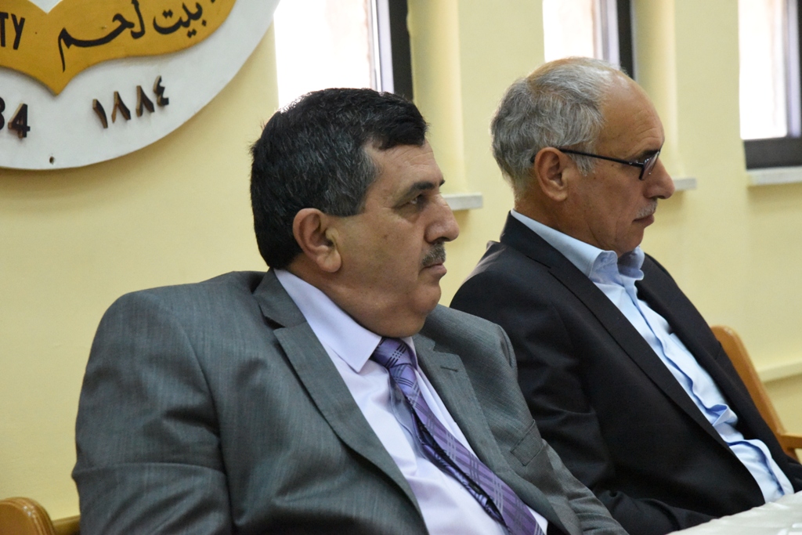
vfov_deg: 13.7
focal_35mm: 100
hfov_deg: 20.4
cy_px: 268
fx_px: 2228
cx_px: 401
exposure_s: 1/320
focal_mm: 100
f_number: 9
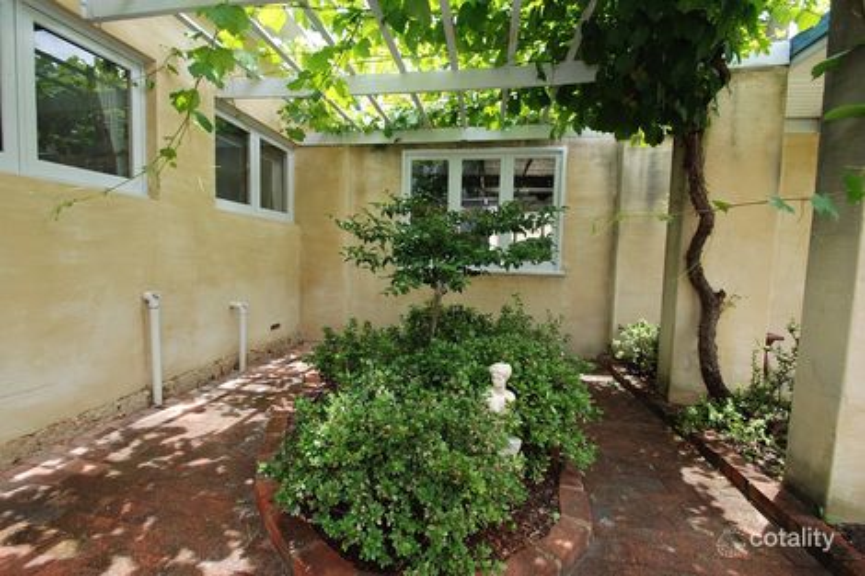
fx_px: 360
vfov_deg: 77.3
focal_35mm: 15
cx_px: 432
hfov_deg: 100.4
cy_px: 288
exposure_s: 1/125
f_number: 5.6
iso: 140
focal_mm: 10
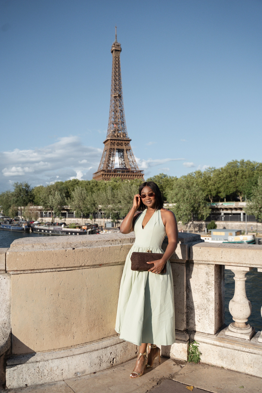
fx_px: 327
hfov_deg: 43.6
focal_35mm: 30
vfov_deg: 61.9
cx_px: 131
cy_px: 196
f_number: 3.5
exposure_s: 1/2500
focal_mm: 30
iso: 250
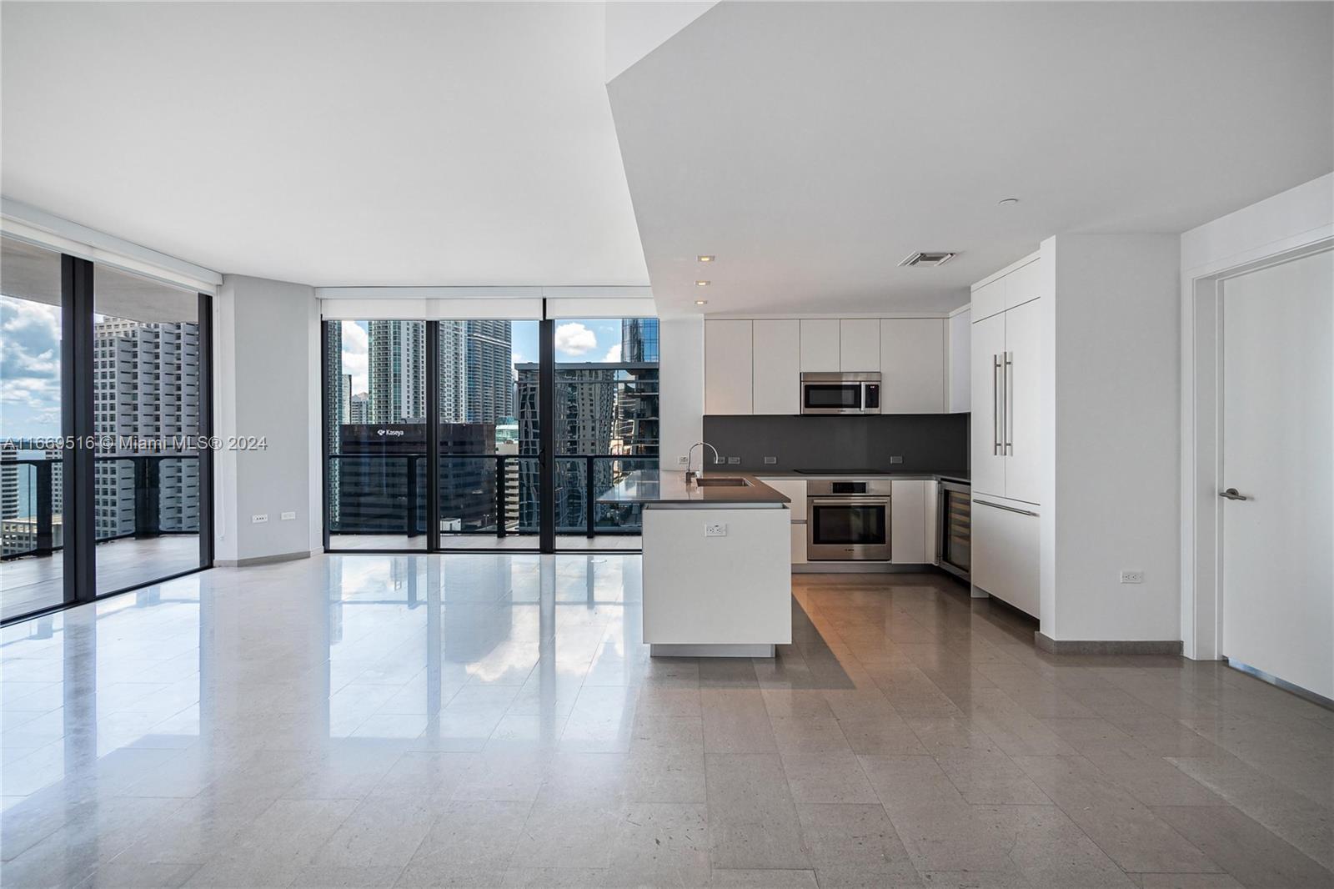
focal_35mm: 14
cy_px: 444
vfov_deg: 81.2
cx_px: 667
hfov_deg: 104.3
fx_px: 519
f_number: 4
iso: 100
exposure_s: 1/50
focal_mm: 7
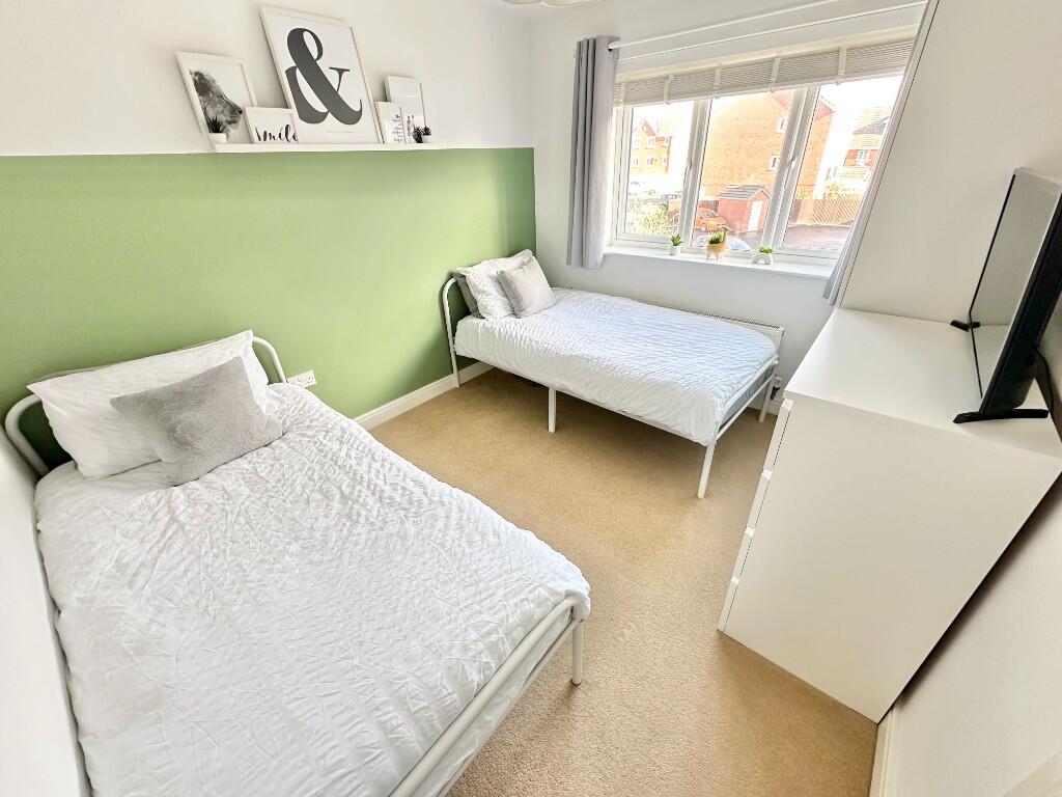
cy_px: 398
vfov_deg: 85.7
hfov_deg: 102.1
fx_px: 430
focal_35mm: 14
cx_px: 531
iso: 250
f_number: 2.2
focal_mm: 2.22
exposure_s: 1/99
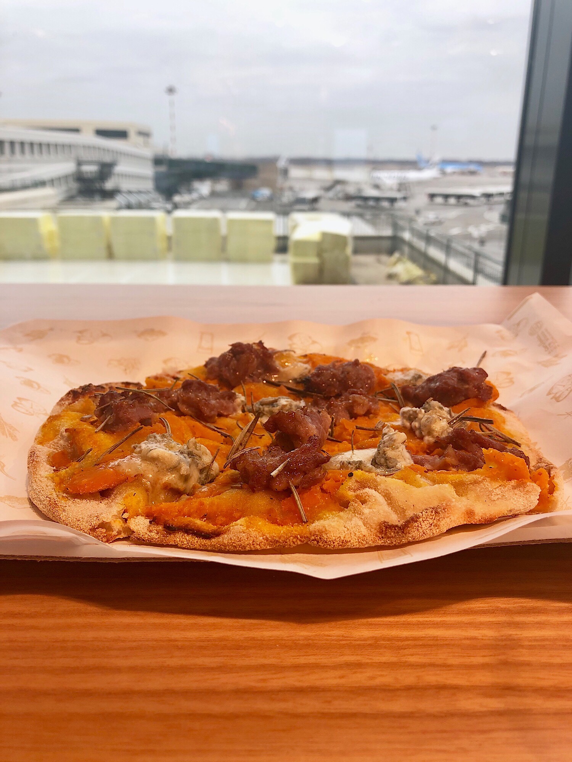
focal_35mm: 28
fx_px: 617
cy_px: 381
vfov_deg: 63.4
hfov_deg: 49.7
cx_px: 286
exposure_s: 1/100
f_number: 1.8
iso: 25
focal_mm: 3.99
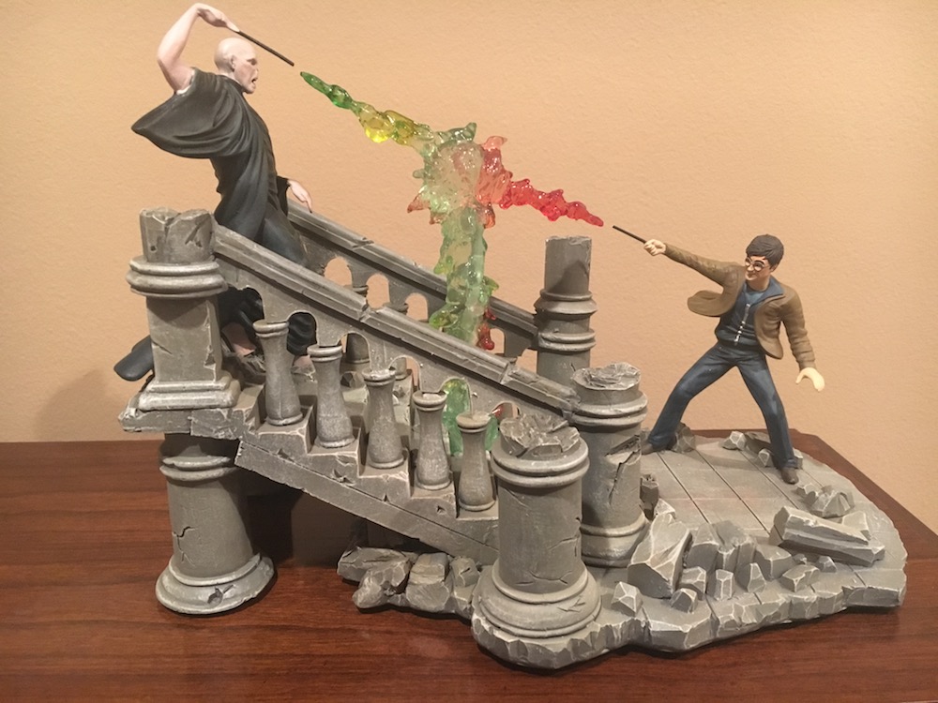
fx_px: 786
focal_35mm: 29
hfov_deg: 61.7
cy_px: 352
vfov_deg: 48.2
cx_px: 469
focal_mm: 4.15
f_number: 2.2
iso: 250
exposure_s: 1/15
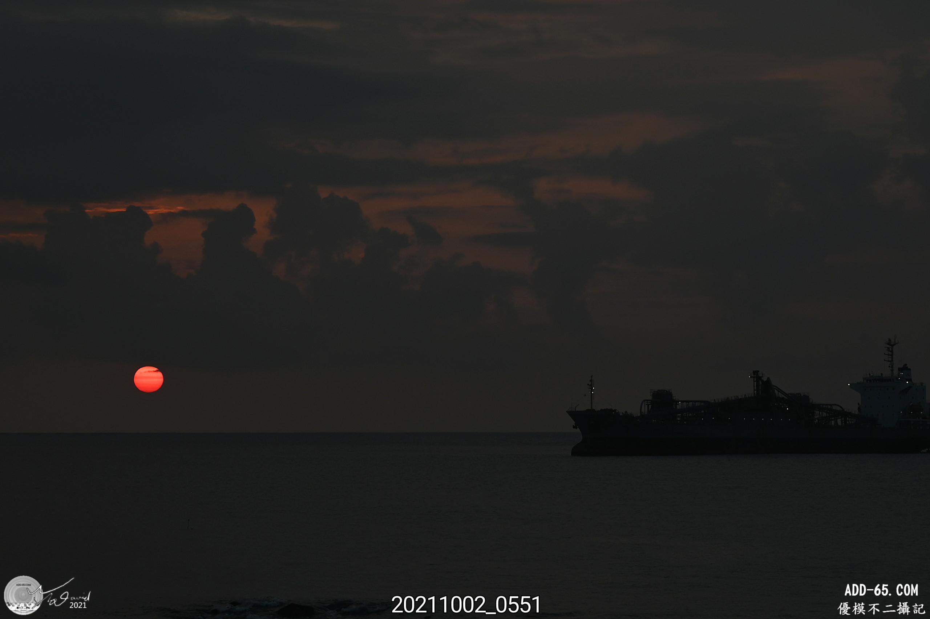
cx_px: 465
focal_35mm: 70
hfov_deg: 28.9
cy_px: 310
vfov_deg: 19.4
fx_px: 1807
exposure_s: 1/80
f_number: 13
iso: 100
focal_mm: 70
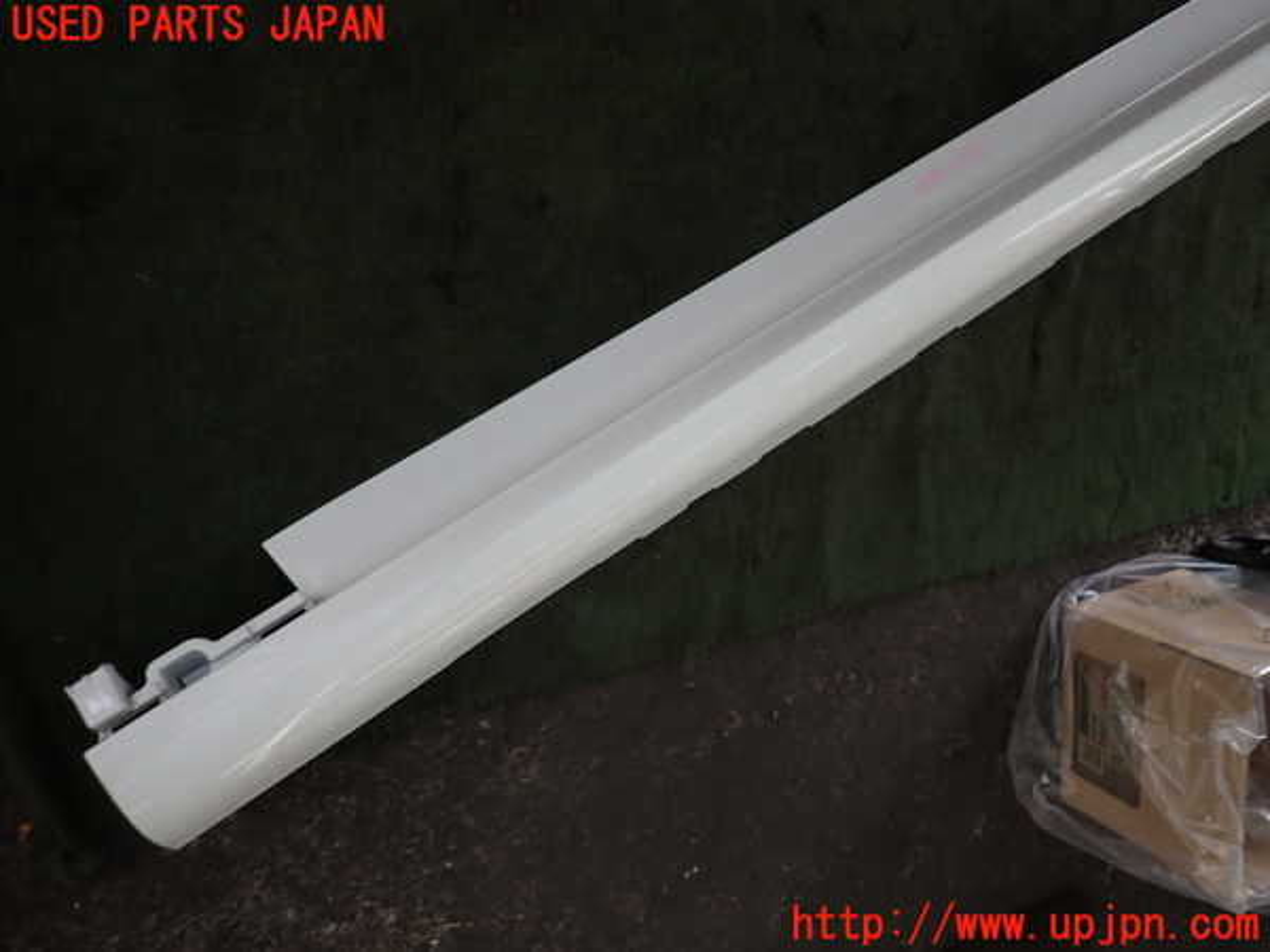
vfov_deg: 54.9
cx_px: 635
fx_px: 917
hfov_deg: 69.4
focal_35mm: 25
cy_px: 476
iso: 100
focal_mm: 4.5
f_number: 2
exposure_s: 1/60
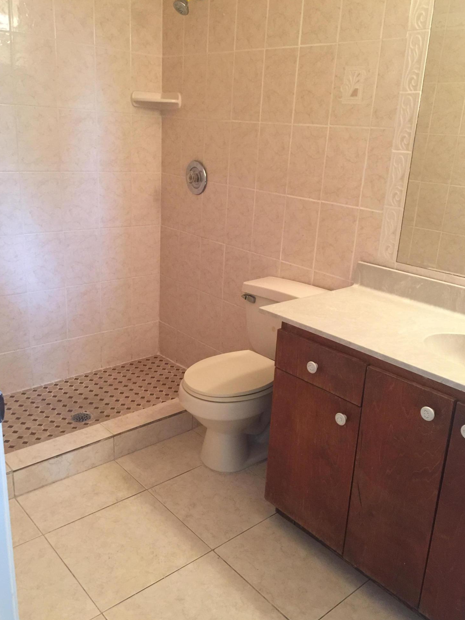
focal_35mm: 30
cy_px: 314
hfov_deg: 46.8
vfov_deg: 60.0
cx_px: 238
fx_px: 537
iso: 125
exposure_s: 1/15
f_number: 2.2
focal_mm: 4.15
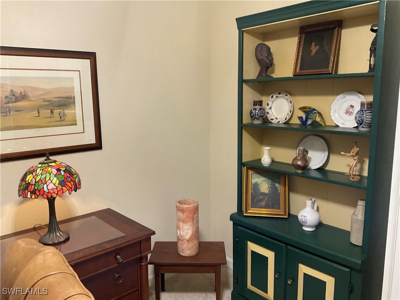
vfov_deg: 48.2
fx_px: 335
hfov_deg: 61.7
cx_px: 200
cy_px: 150
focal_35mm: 29
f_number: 1.8
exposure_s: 1/60
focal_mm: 3
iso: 200
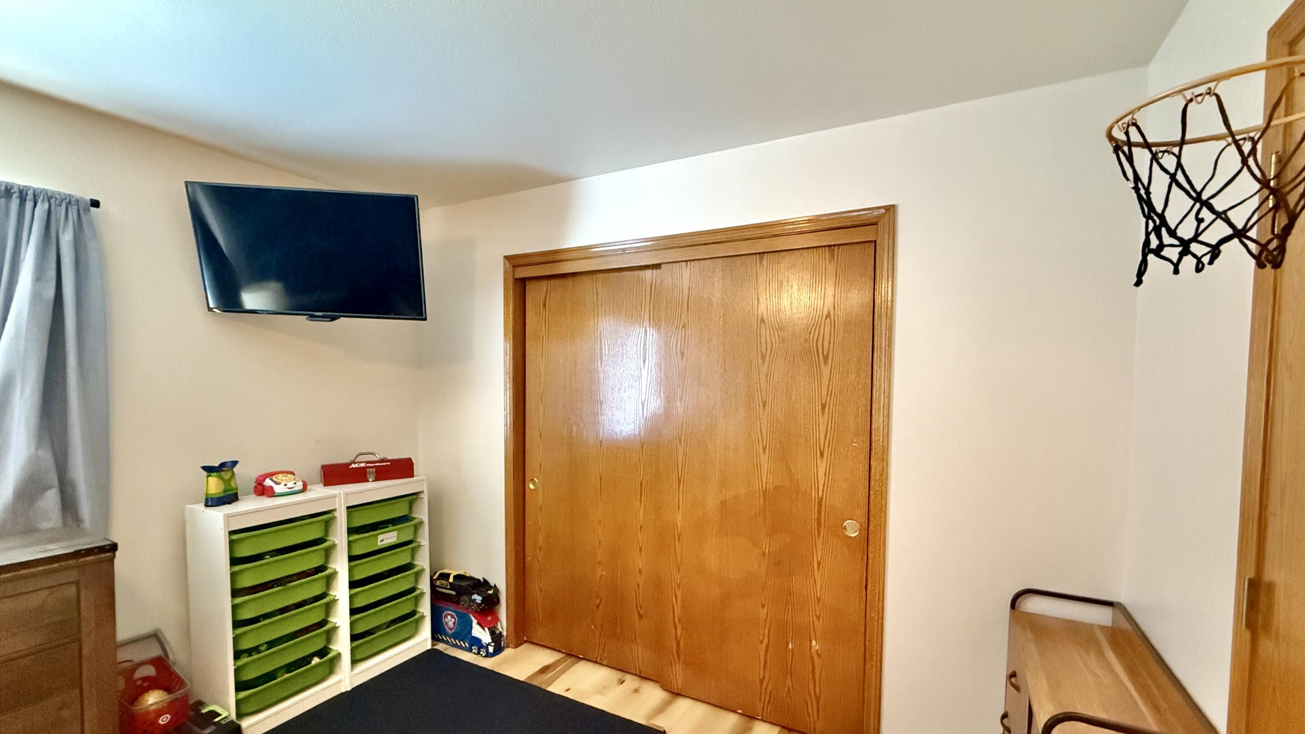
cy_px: 406
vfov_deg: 66.9
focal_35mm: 16
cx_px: 666
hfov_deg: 99.4
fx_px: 554
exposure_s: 1/60
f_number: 2.2
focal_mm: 2.22
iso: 1250
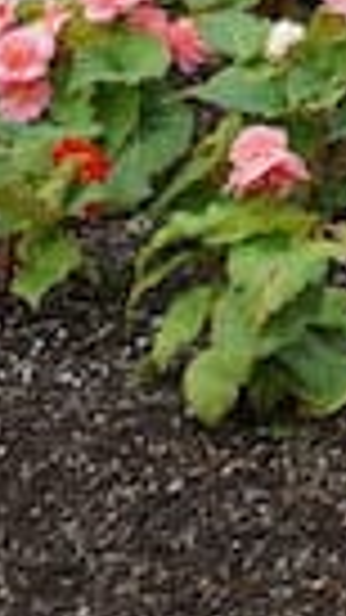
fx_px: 4048
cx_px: 1132
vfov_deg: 8.6
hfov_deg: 4.6
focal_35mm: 248
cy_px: -166
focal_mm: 27
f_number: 6.3
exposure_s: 1/80
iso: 100
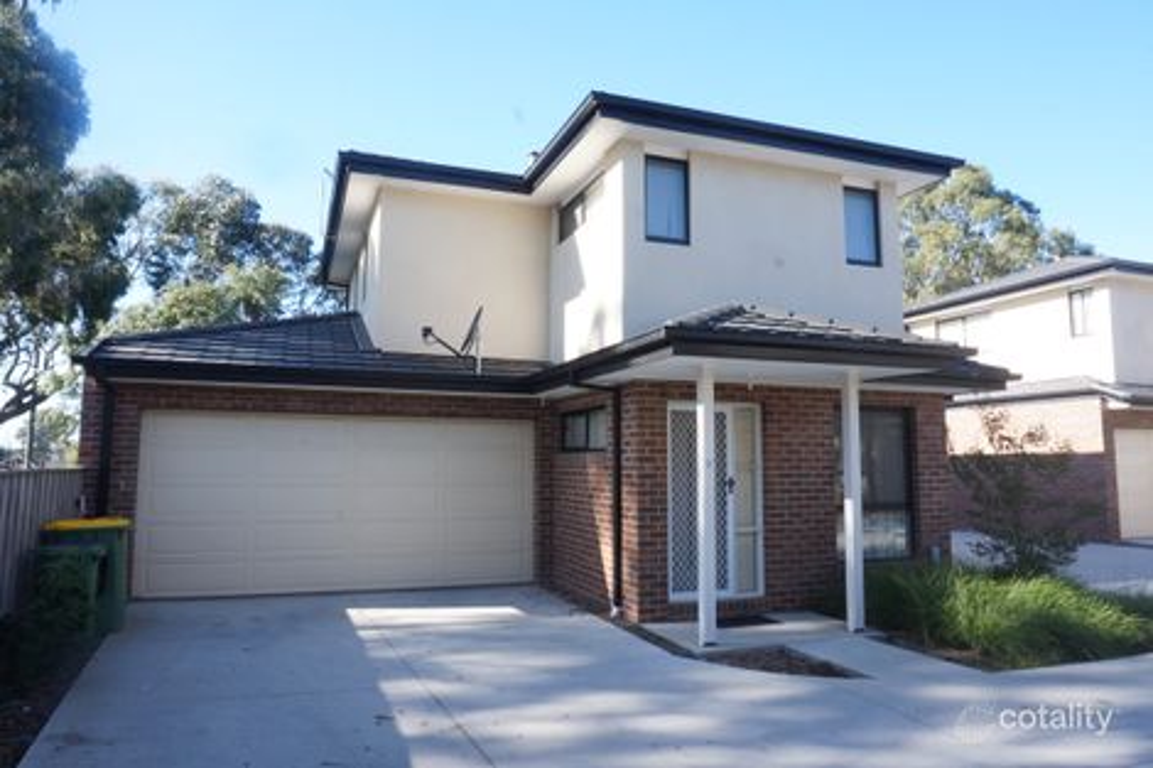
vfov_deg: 53.1
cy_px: 384
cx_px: 576
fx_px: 768
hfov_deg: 73.8
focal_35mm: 24
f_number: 20
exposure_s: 1/15
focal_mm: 16
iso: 200
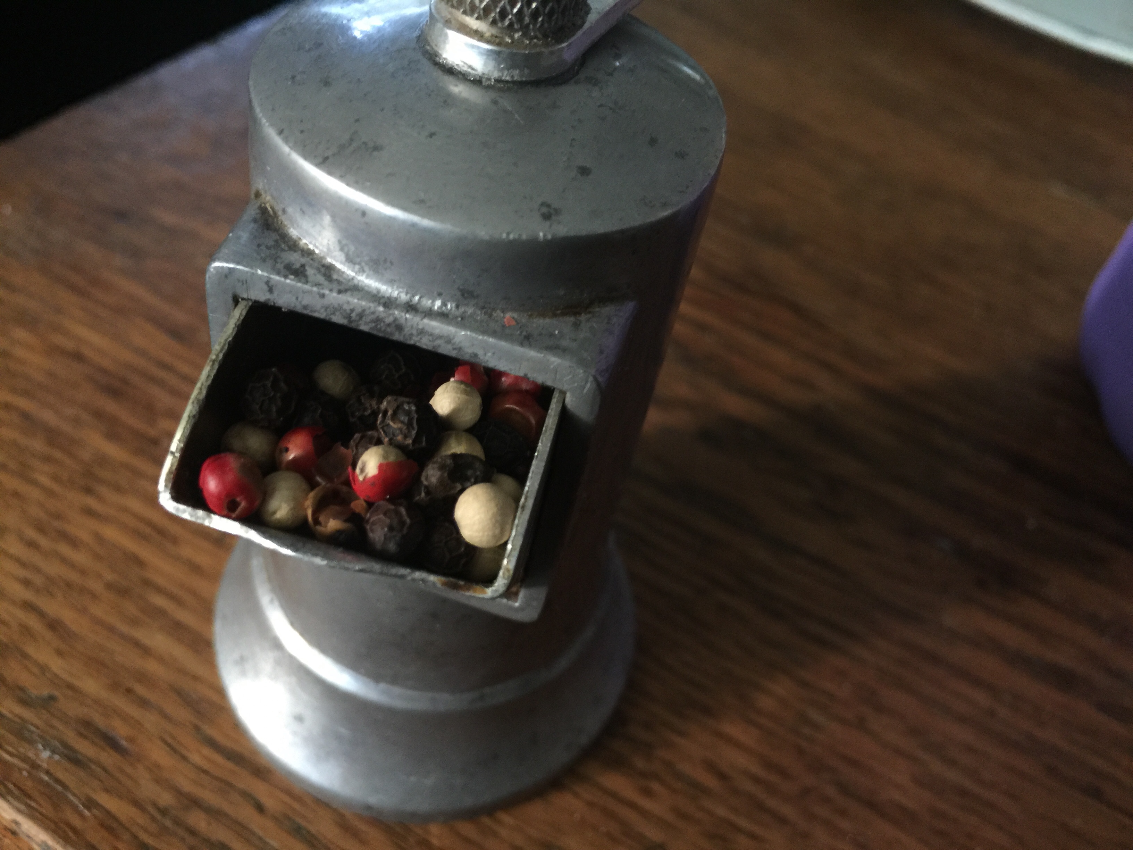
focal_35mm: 29
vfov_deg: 48.2
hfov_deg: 61.7
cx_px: 566
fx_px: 949
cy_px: 425
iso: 80
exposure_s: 1/4
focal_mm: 4.15
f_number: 2.2
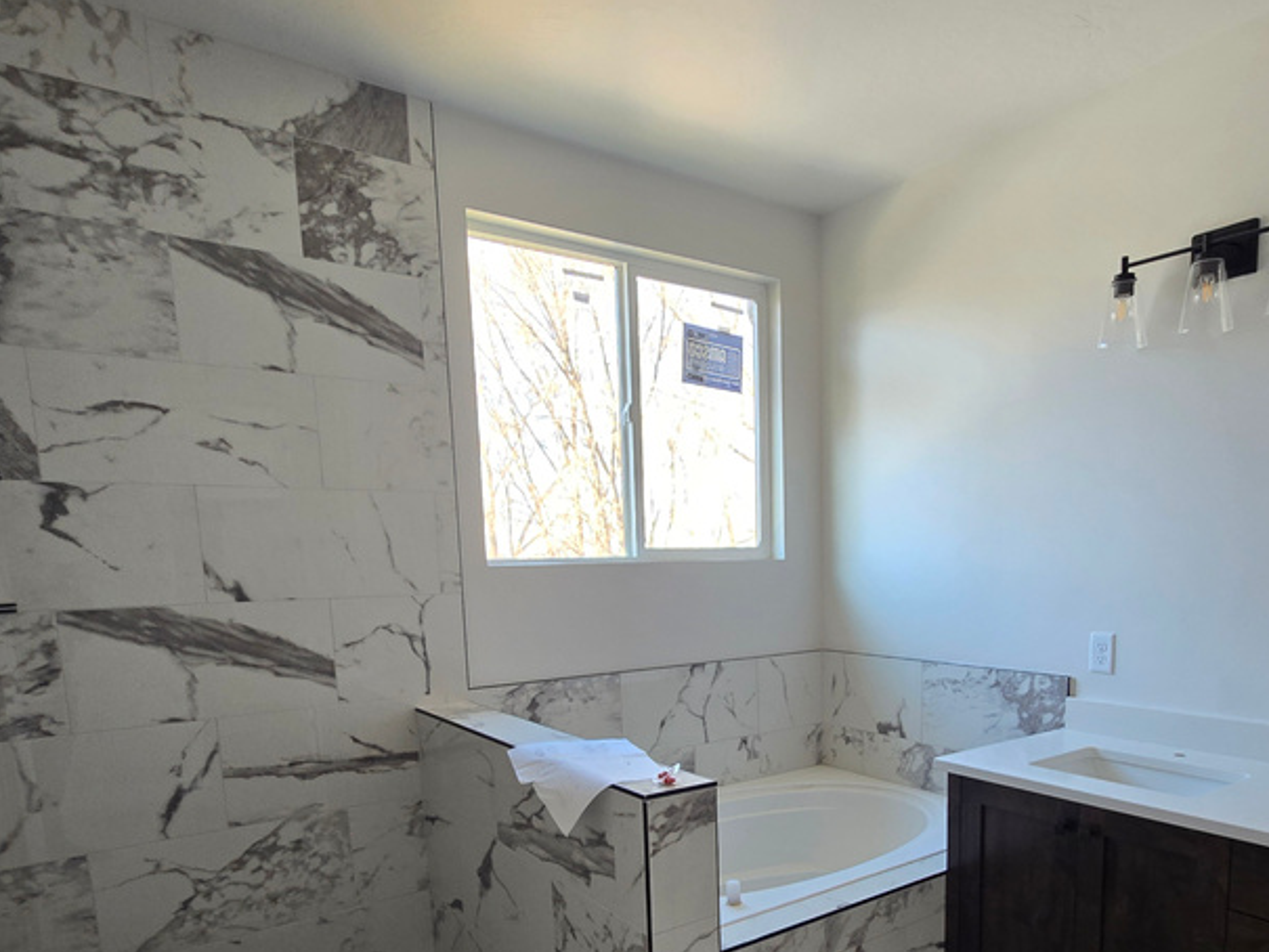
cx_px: 753
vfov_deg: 58.7
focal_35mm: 22
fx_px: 807
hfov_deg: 75.6
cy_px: 681
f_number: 2.2
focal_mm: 2.2
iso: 80
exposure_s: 1/60
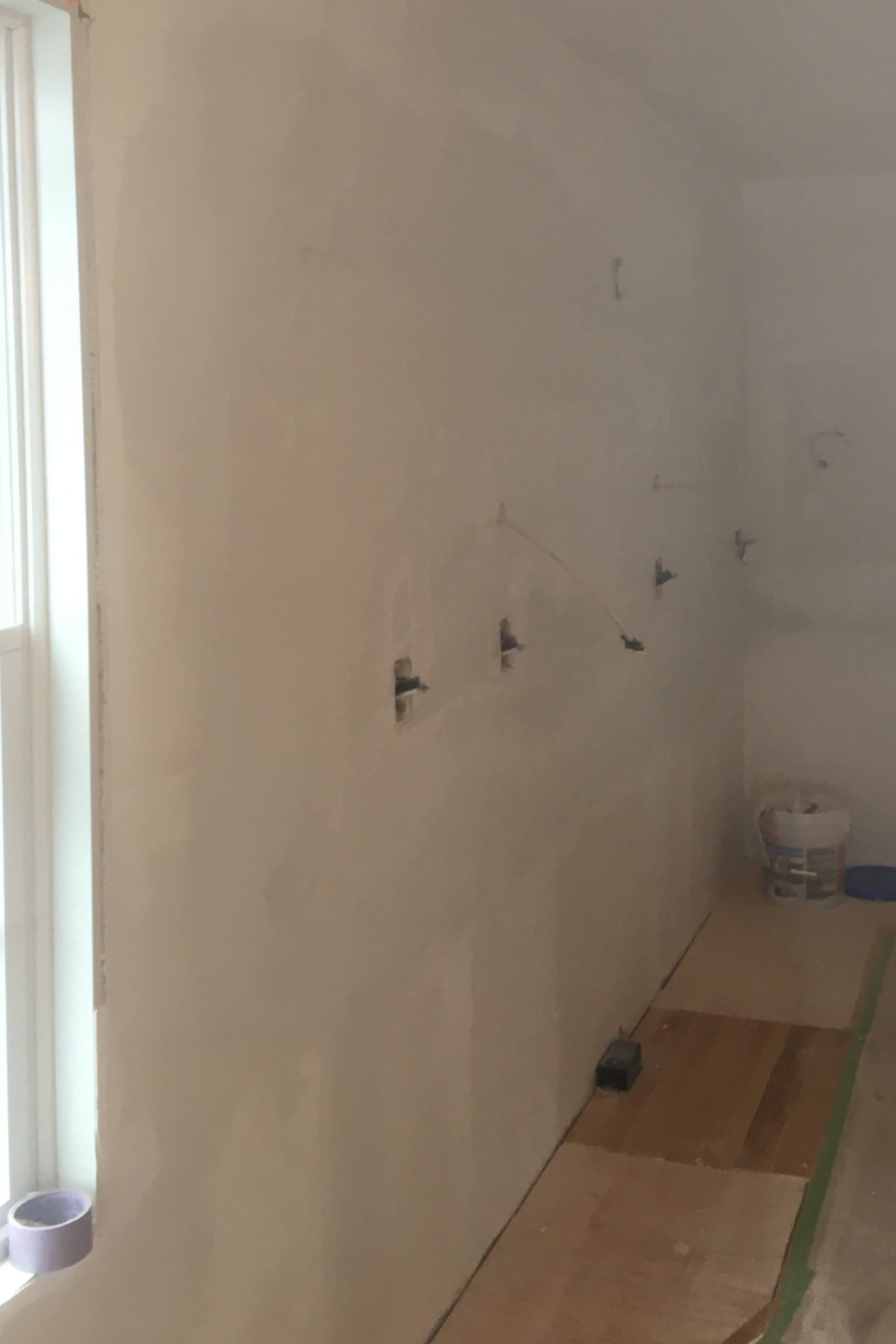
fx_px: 1456
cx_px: 584
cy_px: 489
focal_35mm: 39
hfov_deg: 34.0
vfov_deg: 49.0
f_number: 2.2
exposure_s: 1/30
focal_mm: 4.15
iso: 50
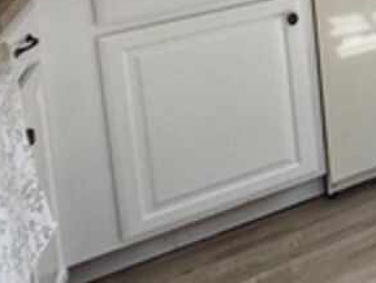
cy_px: -207
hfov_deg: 19.4
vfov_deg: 18.9
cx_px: 736
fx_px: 674
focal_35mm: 62
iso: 40
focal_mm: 2.22
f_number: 2.2
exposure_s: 1/193
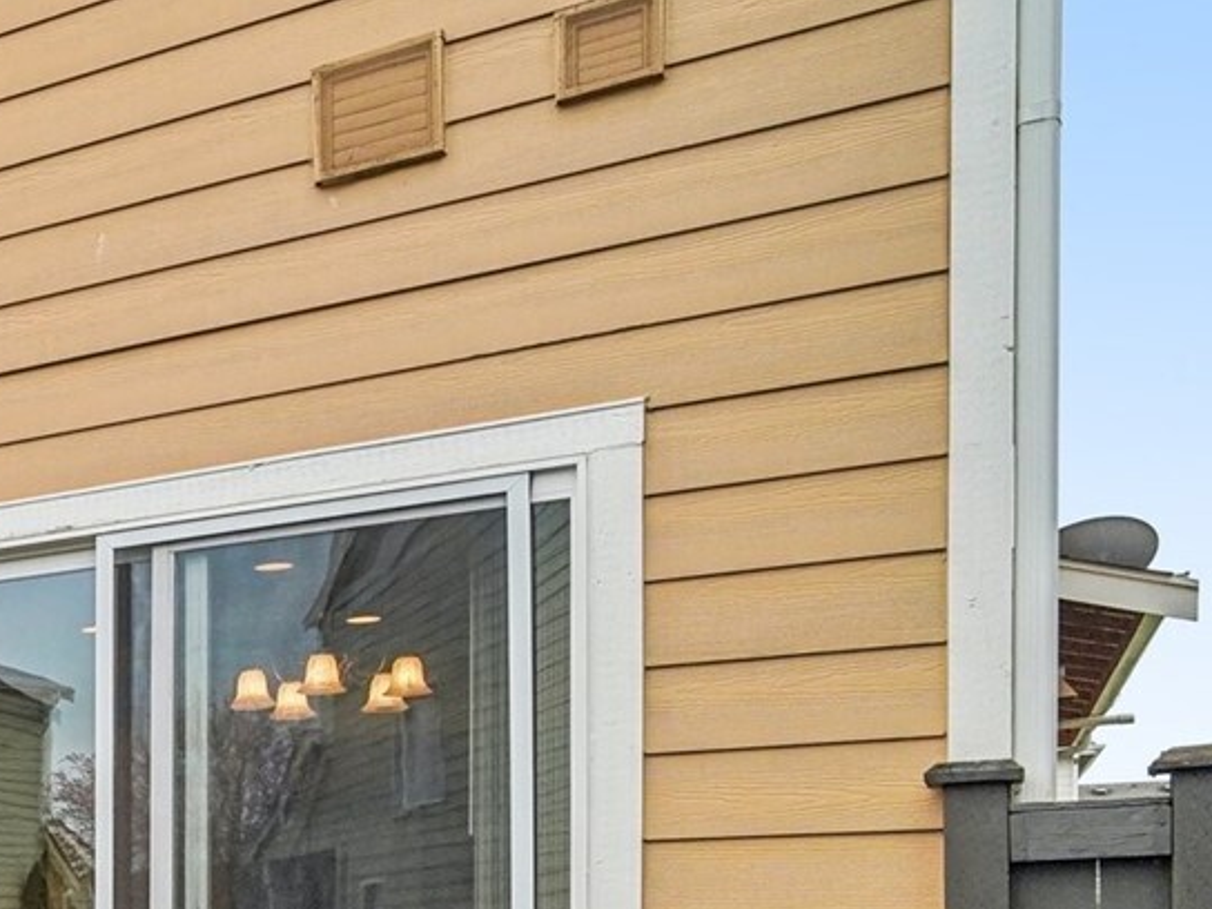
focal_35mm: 48
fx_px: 1681
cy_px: 1008
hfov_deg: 27.5
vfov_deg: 27.6
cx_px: -603
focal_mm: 16
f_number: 8
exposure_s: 1/500
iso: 1600
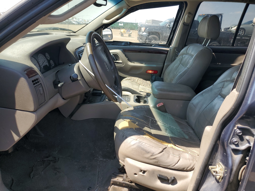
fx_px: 192
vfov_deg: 53.1
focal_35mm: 26
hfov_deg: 67.3
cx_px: 128
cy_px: 96
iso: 50
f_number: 1.5
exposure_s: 1/909
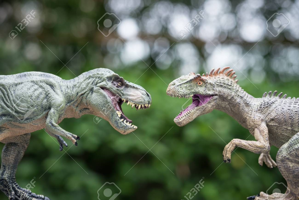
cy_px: 100
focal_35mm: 60
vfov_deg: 22.6
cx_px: 150
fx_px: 498
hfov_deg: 33.4
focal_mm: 60
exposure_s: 1/500
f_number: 5.6
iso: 640
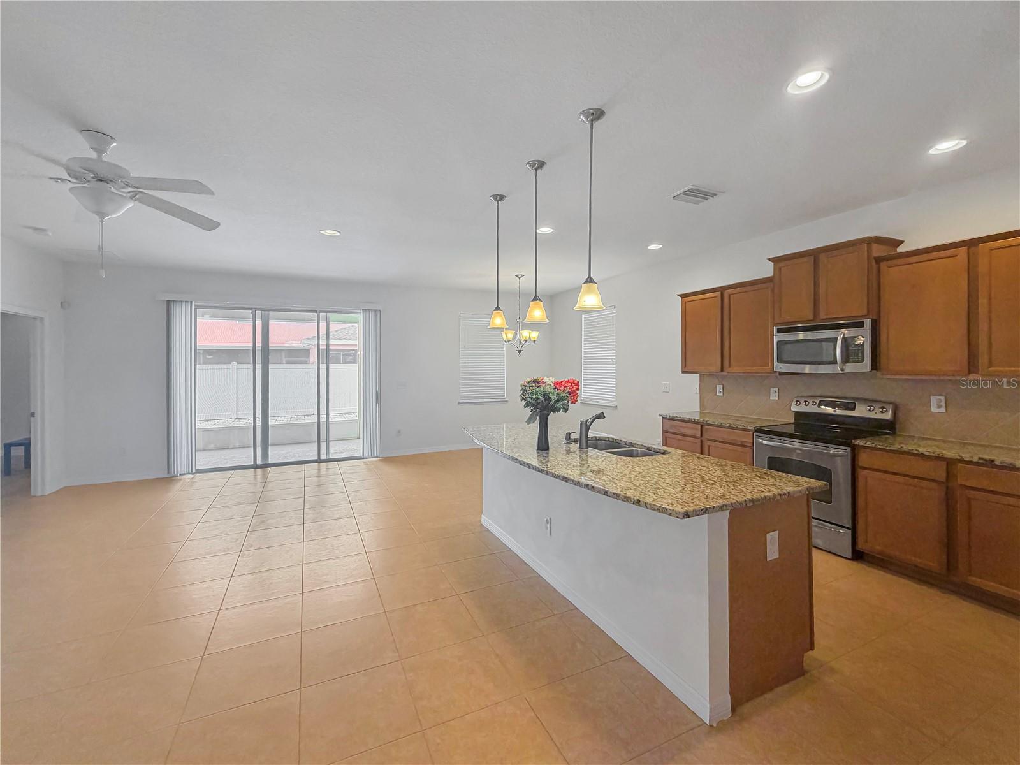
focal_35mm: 14
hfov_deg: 102.1
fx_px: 413
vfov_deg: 85.7
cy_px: 382
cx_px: 510
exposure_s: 1/120
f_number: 2.2
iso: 200
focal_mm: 2.22
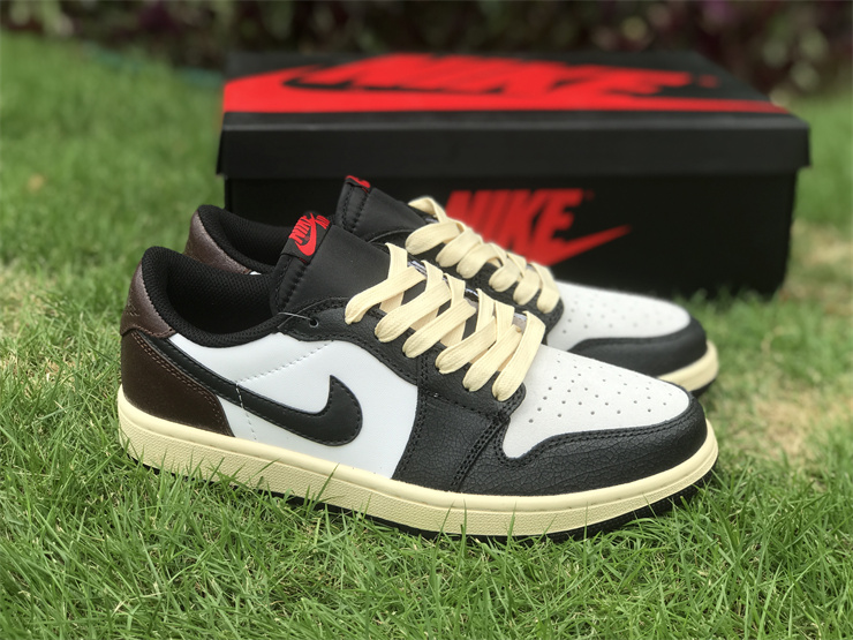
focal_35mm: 57
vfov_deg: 25.7
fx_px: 1405
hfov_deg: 33.8
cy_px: 320
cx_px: 426
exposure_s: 1/220
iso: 20
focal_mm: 6.6
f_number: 2.8
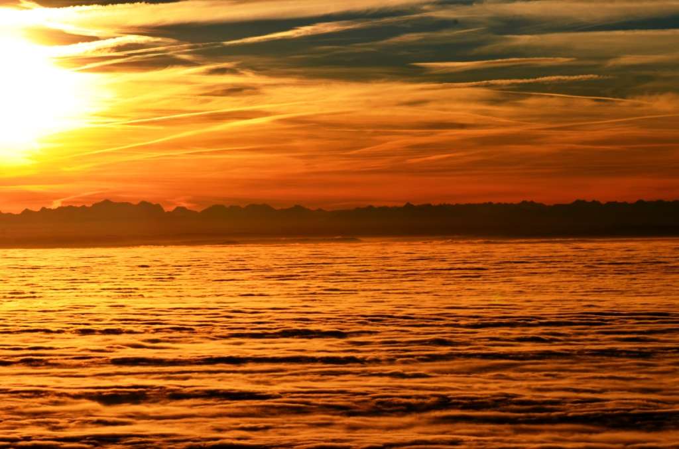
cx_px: 340
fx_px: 2964
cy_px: 224
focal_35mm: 158
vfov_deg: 8.7
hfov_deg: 13.1
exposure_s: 1/400
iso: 100
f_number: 14
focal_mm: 105
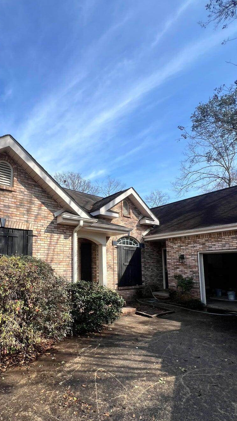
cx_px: 64
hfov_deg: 61.0
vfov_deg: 95.0
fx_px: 190
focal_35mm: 17
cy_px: 247
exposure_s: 1/935
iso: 32
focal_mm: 1.57
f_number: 1.8
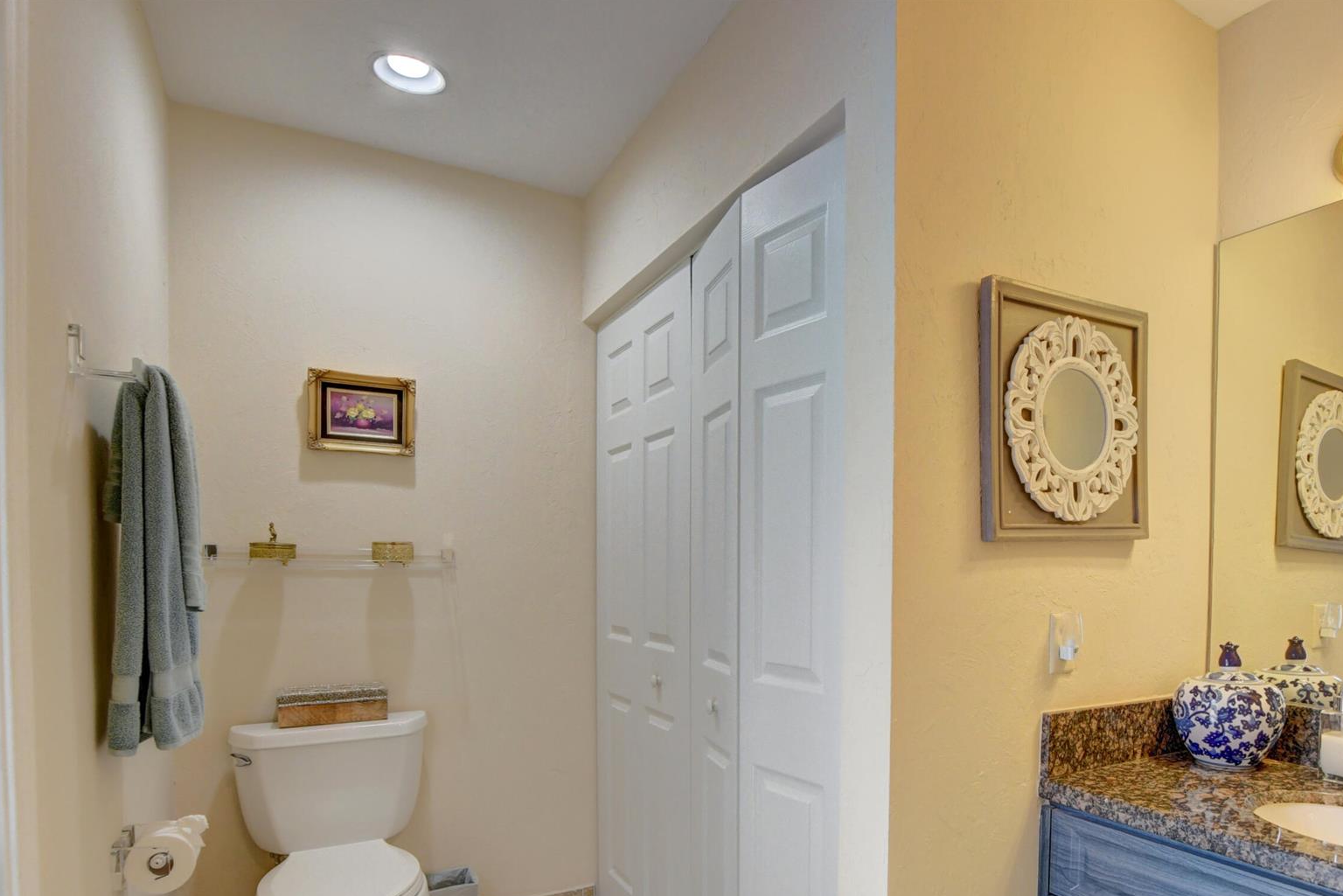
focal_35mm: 20
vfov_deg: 60.6
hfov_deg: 82.9
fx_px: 746
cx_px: 806
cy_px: 594
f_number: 8
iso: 1000
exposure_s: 1/80
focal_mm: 10
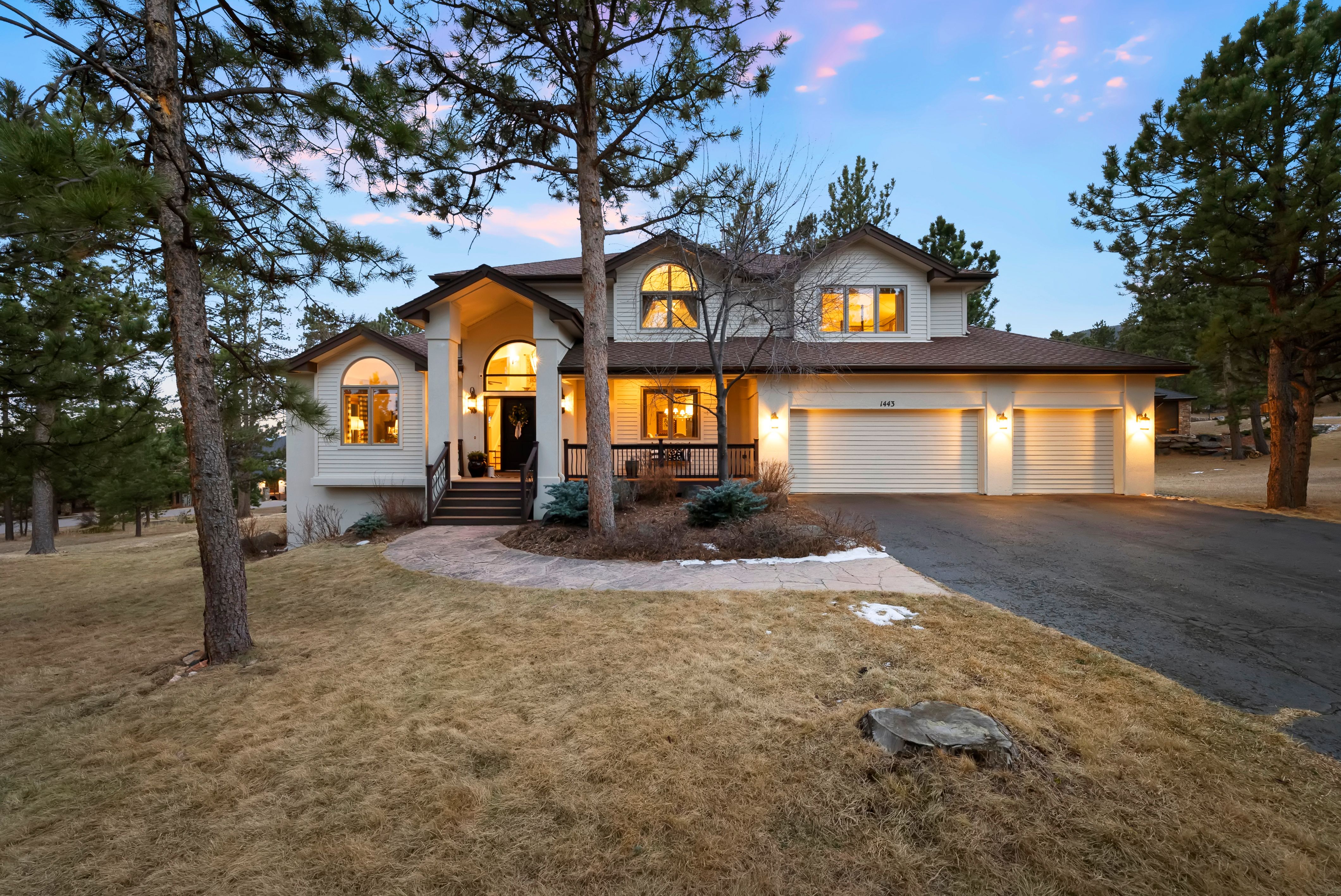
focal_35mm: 14
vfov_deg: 81.3
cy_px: 448
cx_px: 670
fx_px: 522
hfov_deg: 104.2
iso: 1000
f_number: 8
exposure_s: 1/1.67
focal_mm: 14
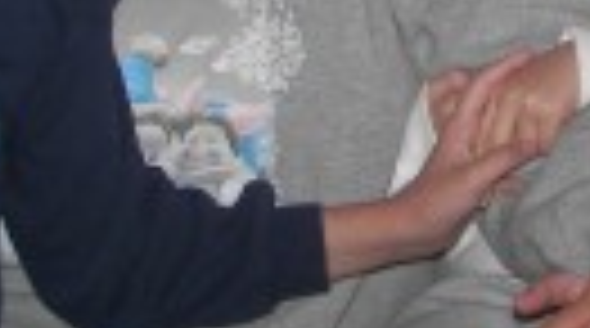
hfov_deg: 9.4
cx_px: 545
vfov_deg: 5.2
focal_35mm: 229
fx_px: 3575
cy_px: -362
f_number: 2.8
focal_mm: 10.1
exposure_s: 1/30
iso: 50
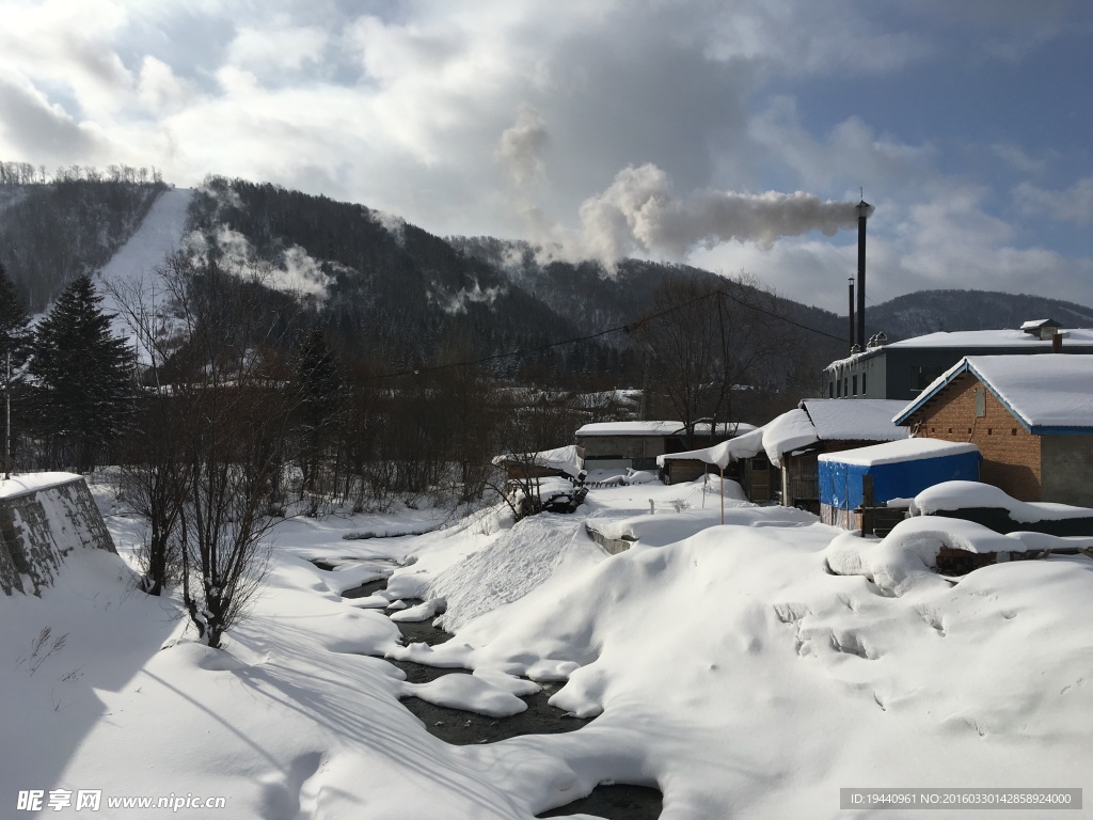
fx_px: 916
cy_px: 410
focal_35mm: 29
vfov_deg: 48.2
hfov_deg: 61.7
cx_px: 546
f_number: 2.2
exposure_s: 1/3663
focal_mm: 4.15
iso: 25
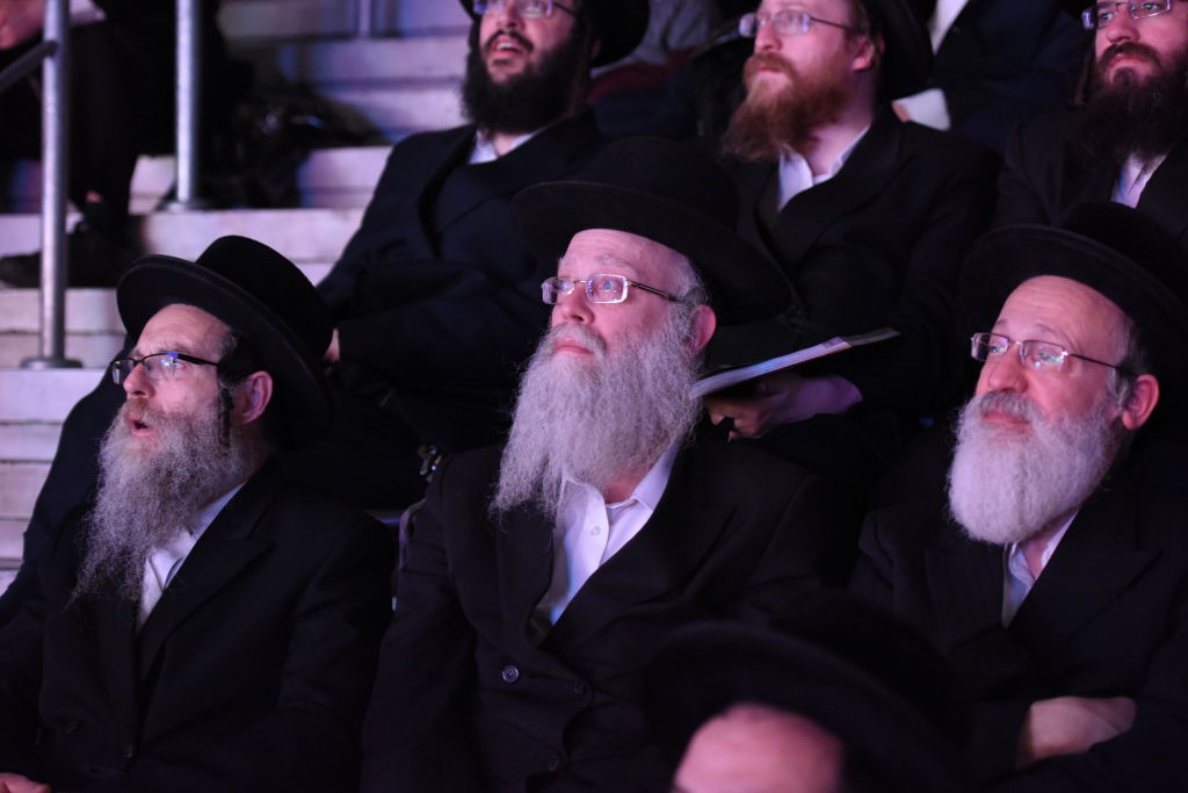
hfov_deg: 24.8
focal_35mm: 82
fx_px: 2706
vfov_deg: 16.7
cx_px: 594
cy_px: 396
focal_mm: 82
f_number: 2.8
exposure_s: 1/30
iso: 5000
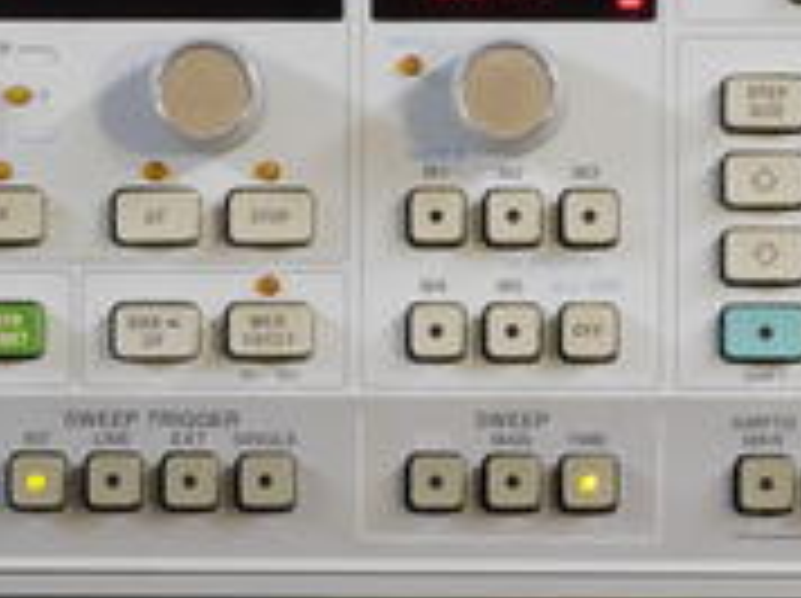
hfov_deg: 5.7
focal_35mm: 347
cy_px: 288
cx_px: 450
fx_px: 8019
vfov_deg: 4.3
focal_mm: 77
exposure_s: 1/1.3
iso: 800
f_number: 22
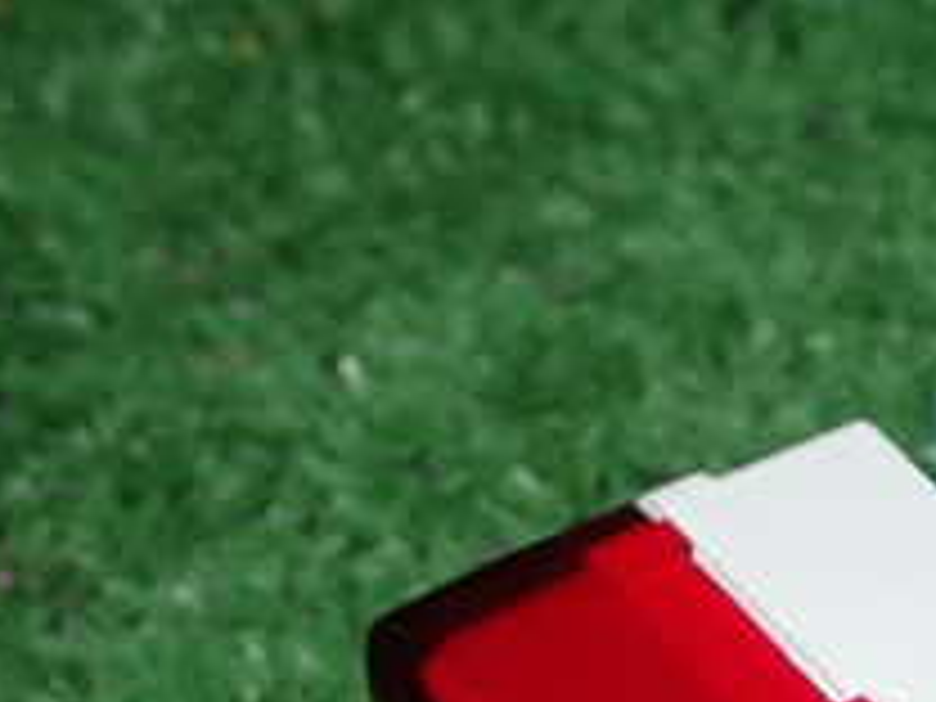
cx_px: 1220
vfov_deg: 8.2
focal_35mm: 179
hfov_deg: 10.8
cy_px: 756
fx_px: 4840
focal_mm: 11.09
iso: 250
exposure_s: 1/60
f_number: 10
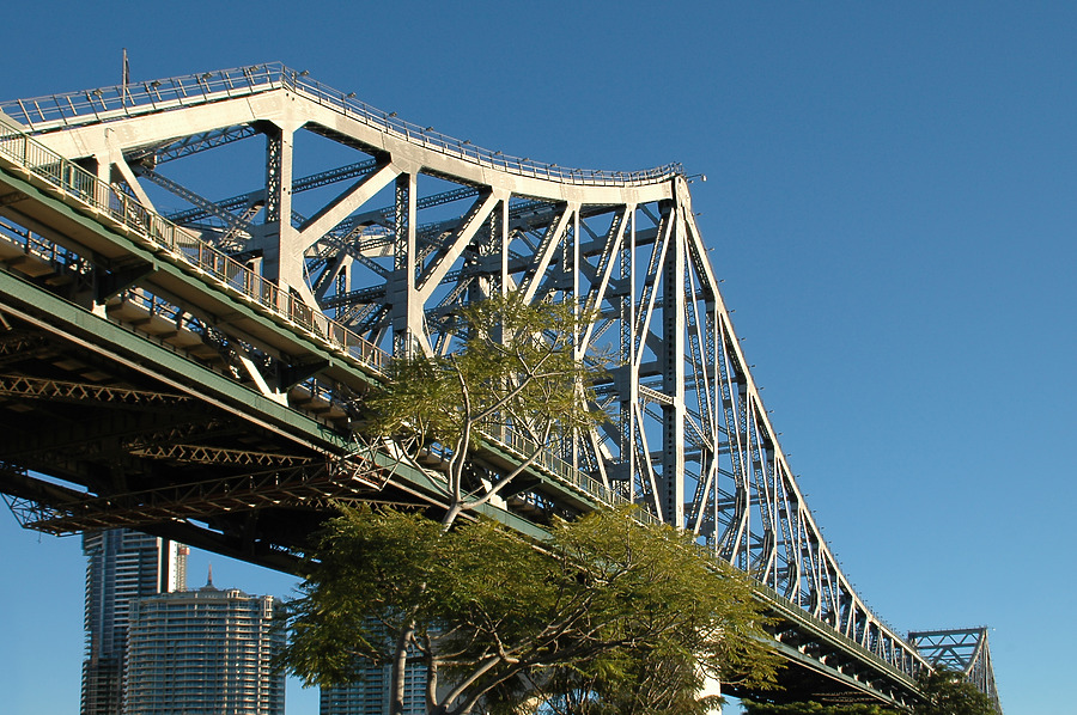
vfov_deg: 35.4
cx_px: 538
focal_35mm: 38
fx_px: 1121
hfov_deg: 51.3
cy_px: 358
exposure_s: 1/250
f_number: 8
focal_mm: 25
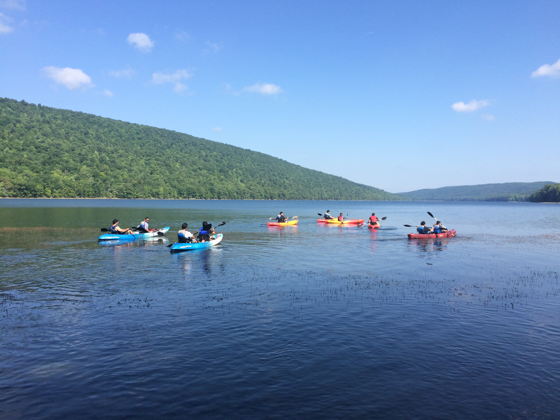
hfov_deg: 61.7
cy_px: 210
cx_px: 280
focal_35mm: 29
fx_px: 469
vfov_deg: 48.2
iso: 32
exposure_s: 1/1368
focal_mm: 4.15
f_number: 2.2
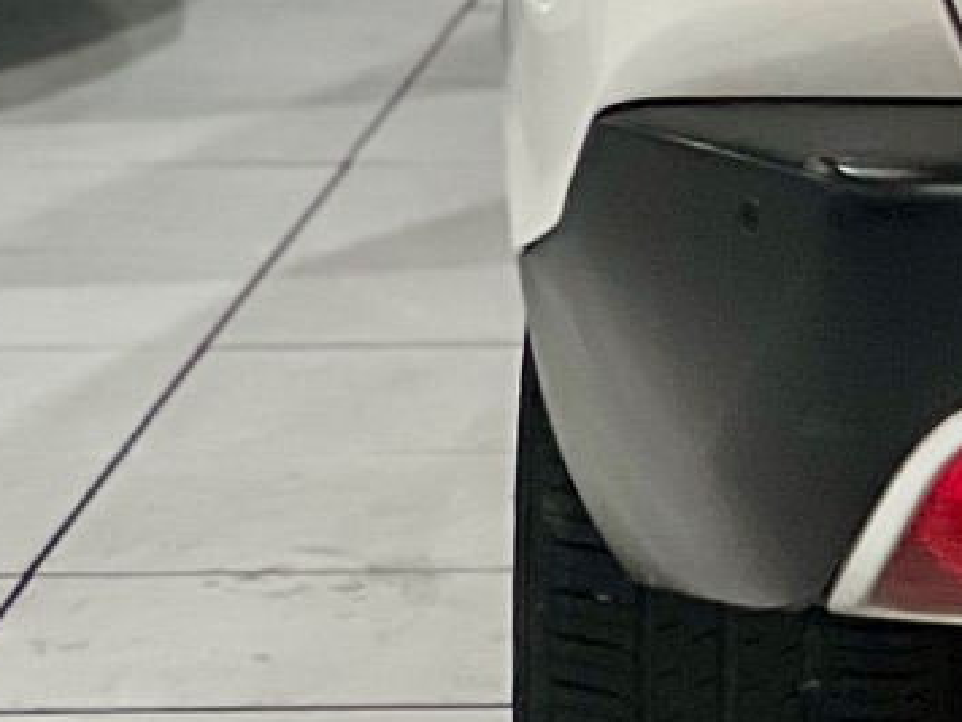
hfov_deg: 4.6
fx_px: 11533
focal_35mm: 415
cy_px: -435
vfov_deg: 3.6
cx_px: 2467
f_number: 2.8
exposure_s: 1/40
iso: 320
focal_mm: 9
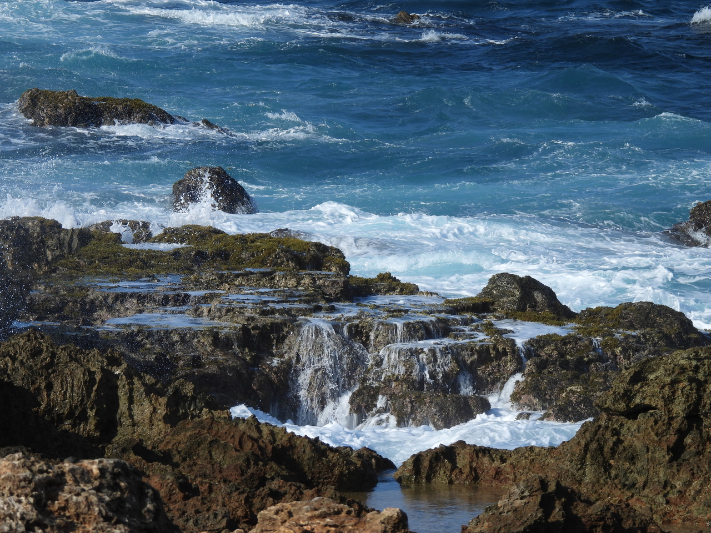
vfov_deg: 5.0
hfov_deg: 6.6
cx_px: 356
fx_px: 6162
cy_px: 266
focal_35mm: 300
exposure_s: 1/1000
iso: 100
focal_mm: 53.5
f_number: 5
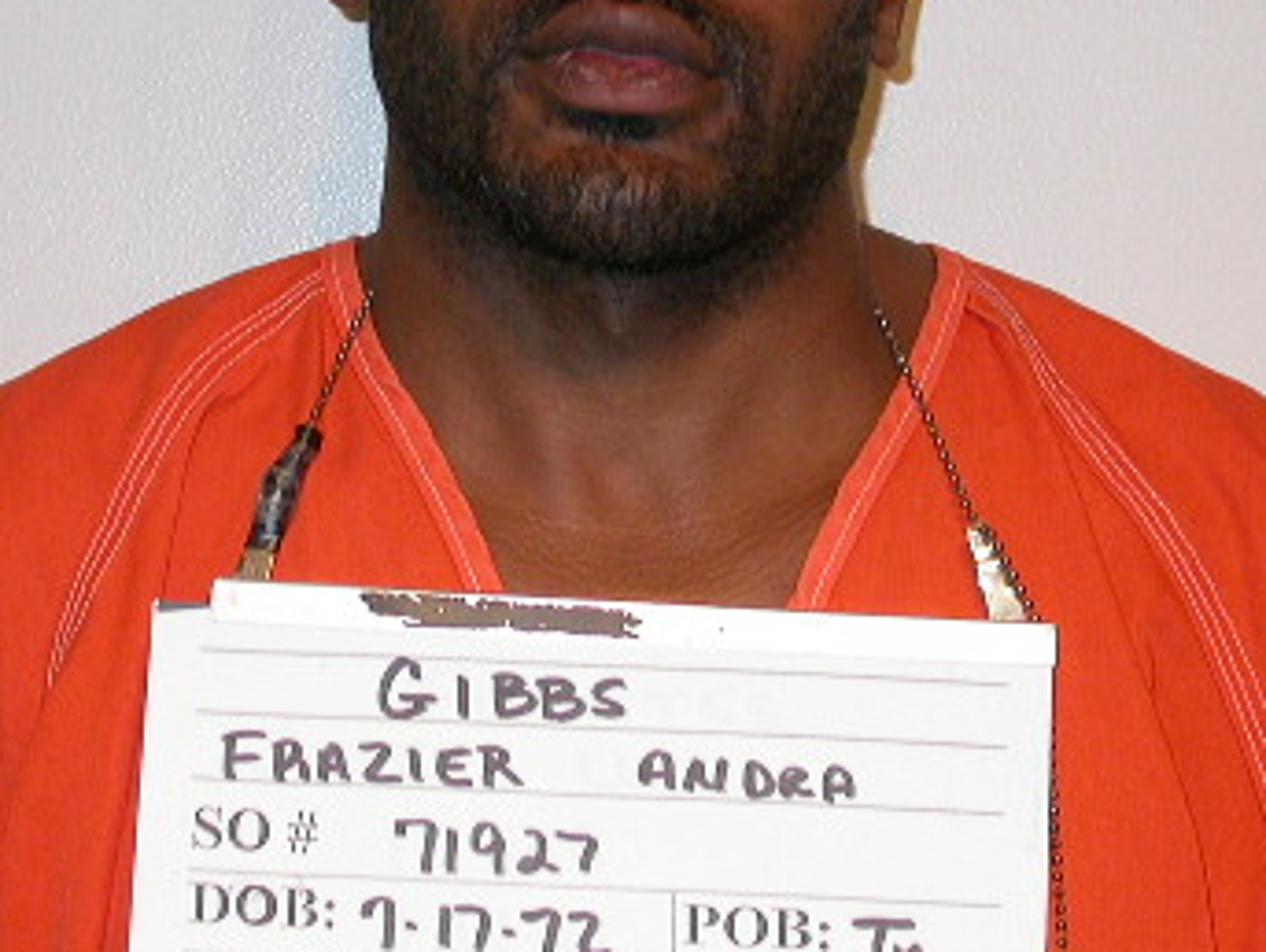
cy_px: 269
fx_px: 4503
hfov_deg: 16.0
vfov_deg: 12.0
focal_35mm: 123
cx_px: 550
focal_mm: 13.8
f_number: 3.2
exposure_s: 1/60.3
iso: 100
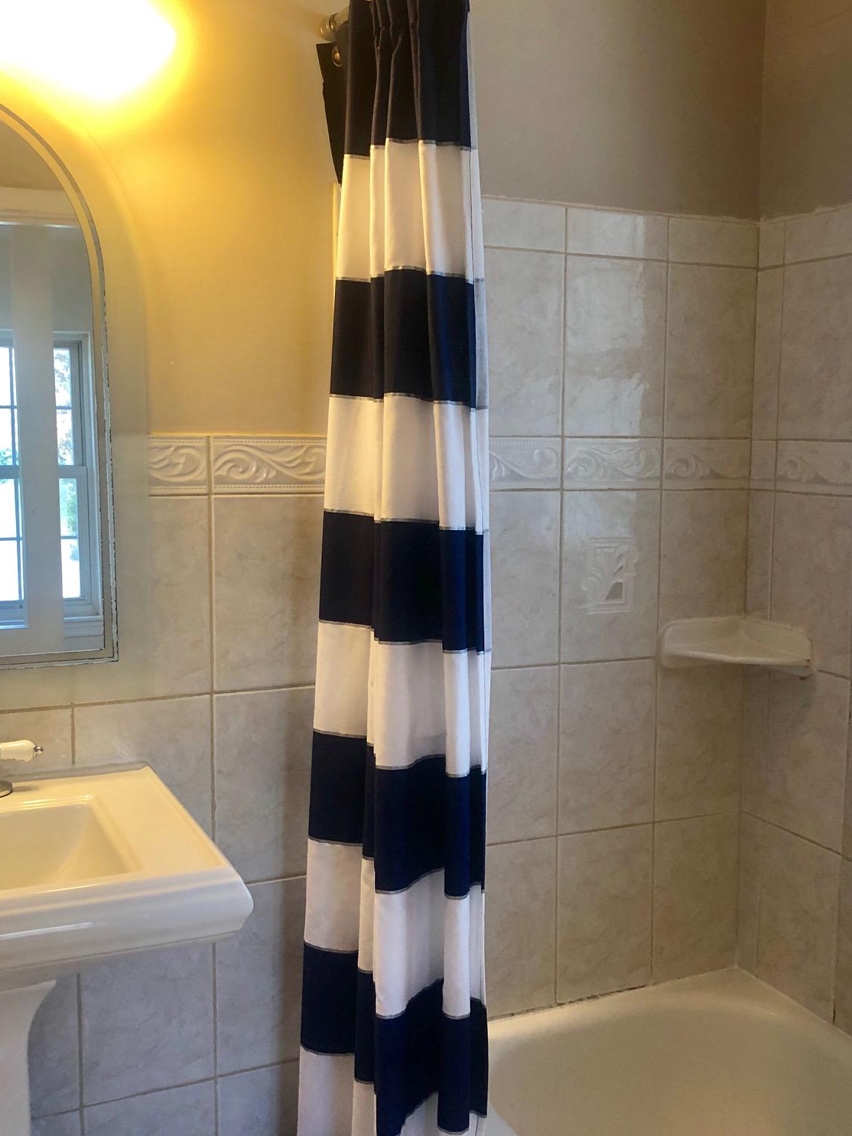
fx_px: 1247
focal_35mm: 38
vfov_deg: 49.0
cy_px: 565
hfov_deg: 37.7
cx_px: 449
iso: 40
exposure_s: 1/30
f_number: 1.8
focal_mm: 4
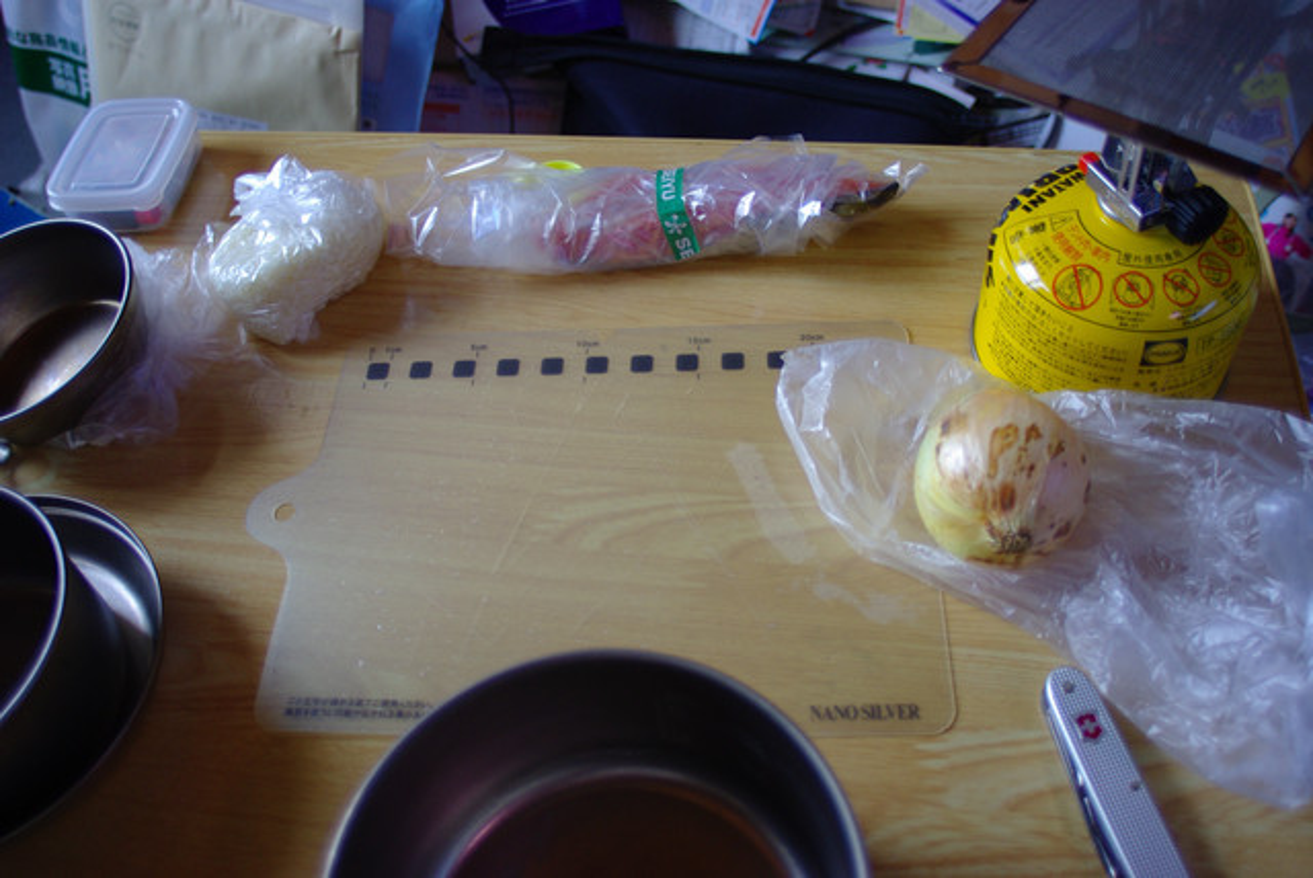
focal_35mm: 30
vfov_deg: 43.7
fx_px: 1095
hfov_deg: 61.9
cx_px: 656
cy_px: 439
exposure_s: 1/10
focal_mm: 20
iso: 200
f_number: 2.8
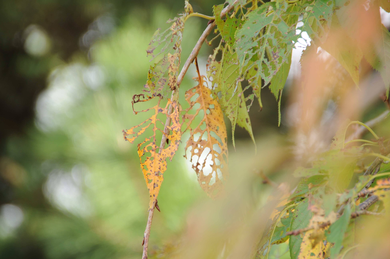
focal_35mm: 375
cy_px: 130
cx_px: 195
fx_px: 4058
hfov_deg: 5.5
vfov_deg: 3.7
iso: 200
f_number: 6.3
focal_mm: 250
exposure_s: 1/60
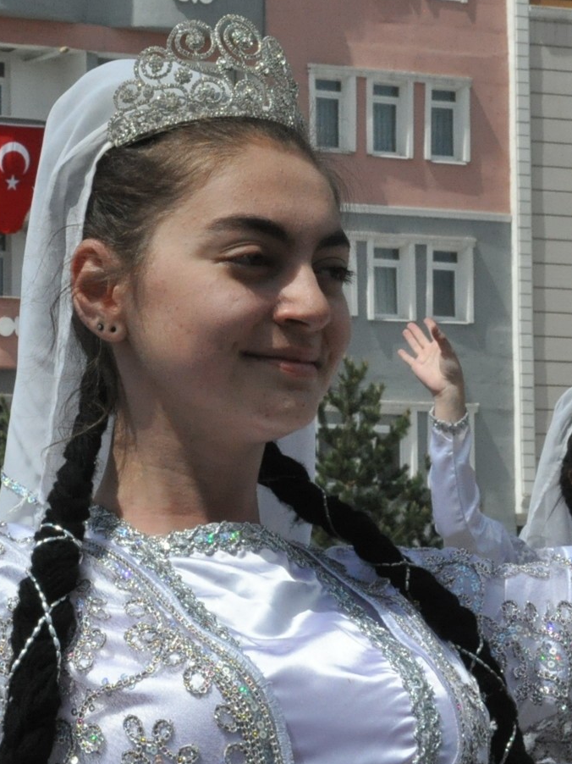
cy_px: 368
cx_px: 179
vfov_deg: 12.8
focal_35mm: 154
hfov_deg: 9.6
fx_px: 3398
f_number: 18
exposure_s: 1/1250
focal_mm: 45
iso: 1600
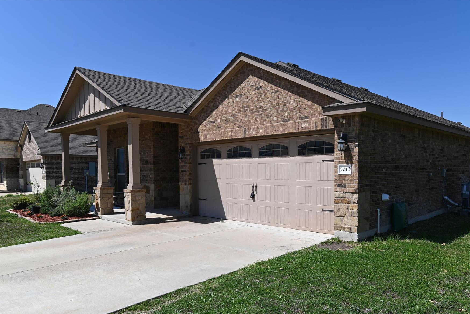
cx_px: 258
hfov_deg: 67.2
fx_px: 353
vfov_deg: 47.8
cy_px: 183
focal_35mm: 27
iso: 100
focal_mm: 23
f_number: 7.1
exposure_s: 1/400
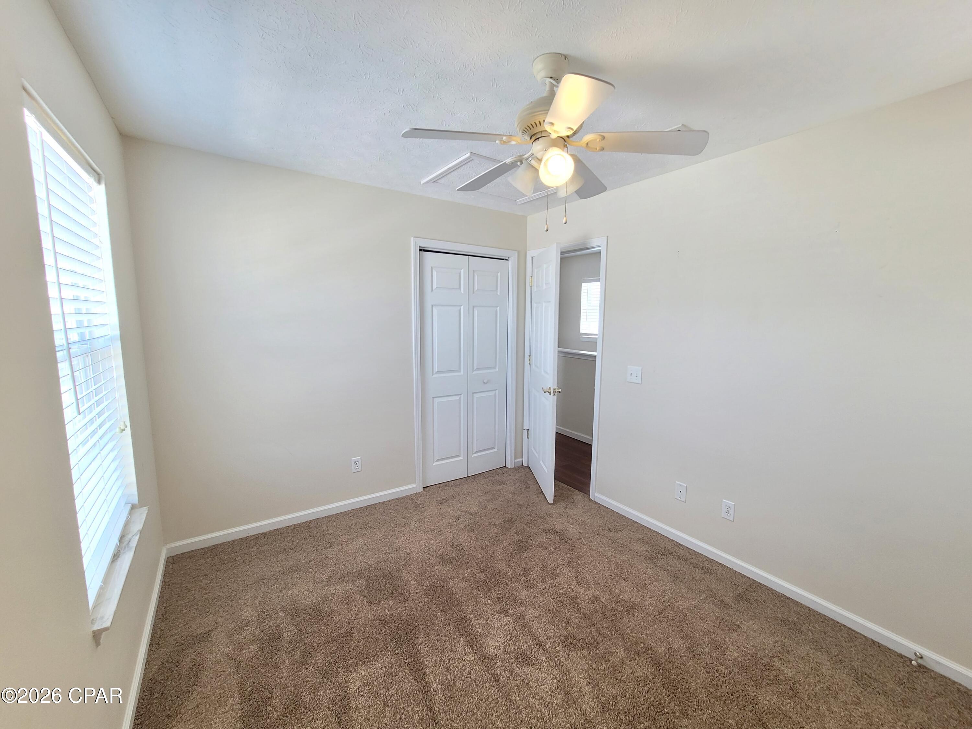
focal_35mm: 13
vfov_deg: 89.9
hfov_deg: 106.2
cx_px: 486
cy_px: 364
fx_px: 365
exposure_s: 1/60
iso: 200
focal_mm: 2.2
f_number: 2.2
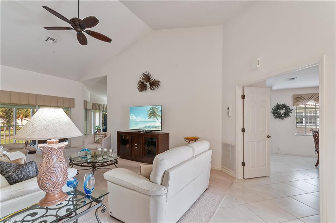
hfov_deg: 100.5
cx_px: 168
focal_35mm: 15
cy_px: 112
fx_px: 140
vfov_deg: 77.1
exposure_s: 1/4
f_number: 8
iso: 200
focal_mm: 10
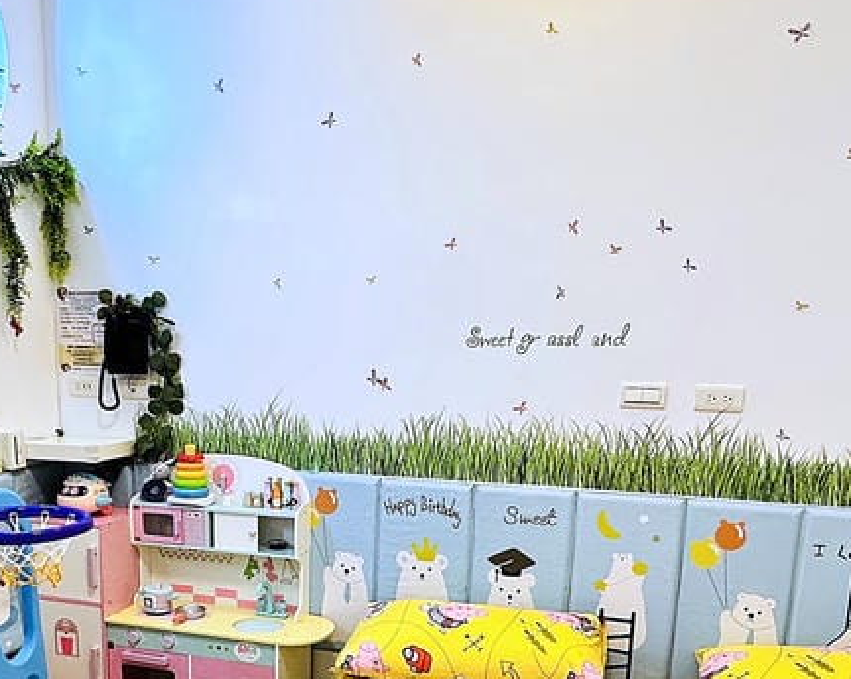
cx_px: 301
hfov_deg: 47.4
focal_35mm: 38
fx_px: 956
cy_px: 541
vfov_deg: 37.7
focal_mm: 2.22
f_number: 2.2
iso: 200
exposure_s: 1/60
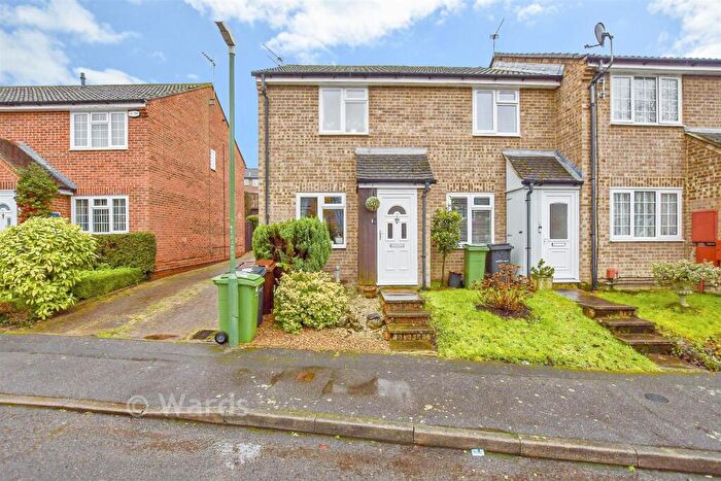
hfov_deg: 100.4
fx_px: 300
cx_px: 360
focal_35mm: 15
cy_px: 240
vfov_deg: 77.4
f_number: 8
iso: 320
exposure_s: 1/125
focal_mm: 10
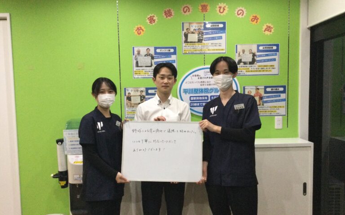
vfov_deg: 38.3
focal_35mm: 33
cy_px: 115
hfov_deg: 58.1
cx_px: 172
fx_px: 310
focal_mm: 3.3
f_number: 2.4
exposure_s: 1/30
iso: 200
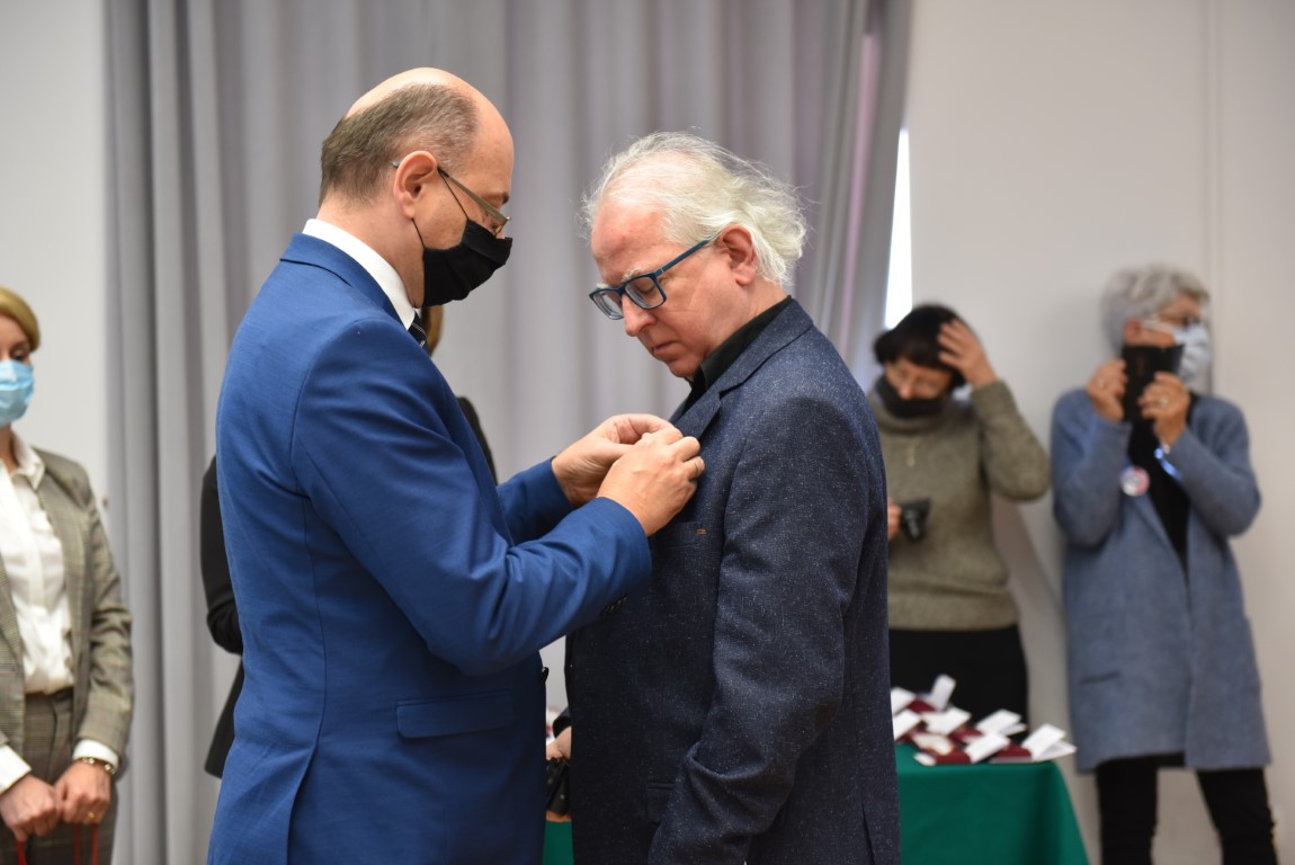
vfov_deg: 19.5
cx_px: 648
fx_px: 2519
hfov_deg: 28.8
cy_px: 432
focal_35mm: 70
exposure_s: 1/125
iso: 1000
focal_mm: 70
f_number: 2.8
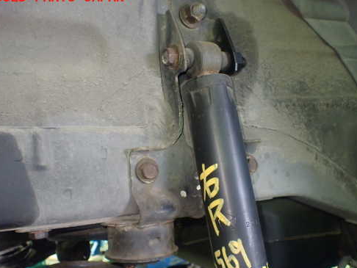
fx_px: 382
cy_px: 153
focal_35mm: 37
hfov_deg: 49.9
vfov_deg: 38.6
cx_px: 211
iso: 800
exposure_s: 1/30
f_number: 2.3
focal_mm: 5.4
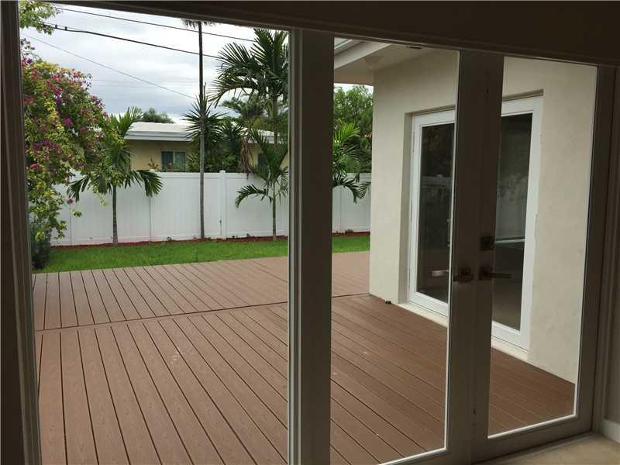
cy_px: 232
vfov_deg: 48.2
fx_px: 519
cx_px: 310
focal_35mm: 29
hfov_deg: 61.7
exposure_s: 1/1068
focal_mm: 4.15
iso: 32
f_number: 2.2
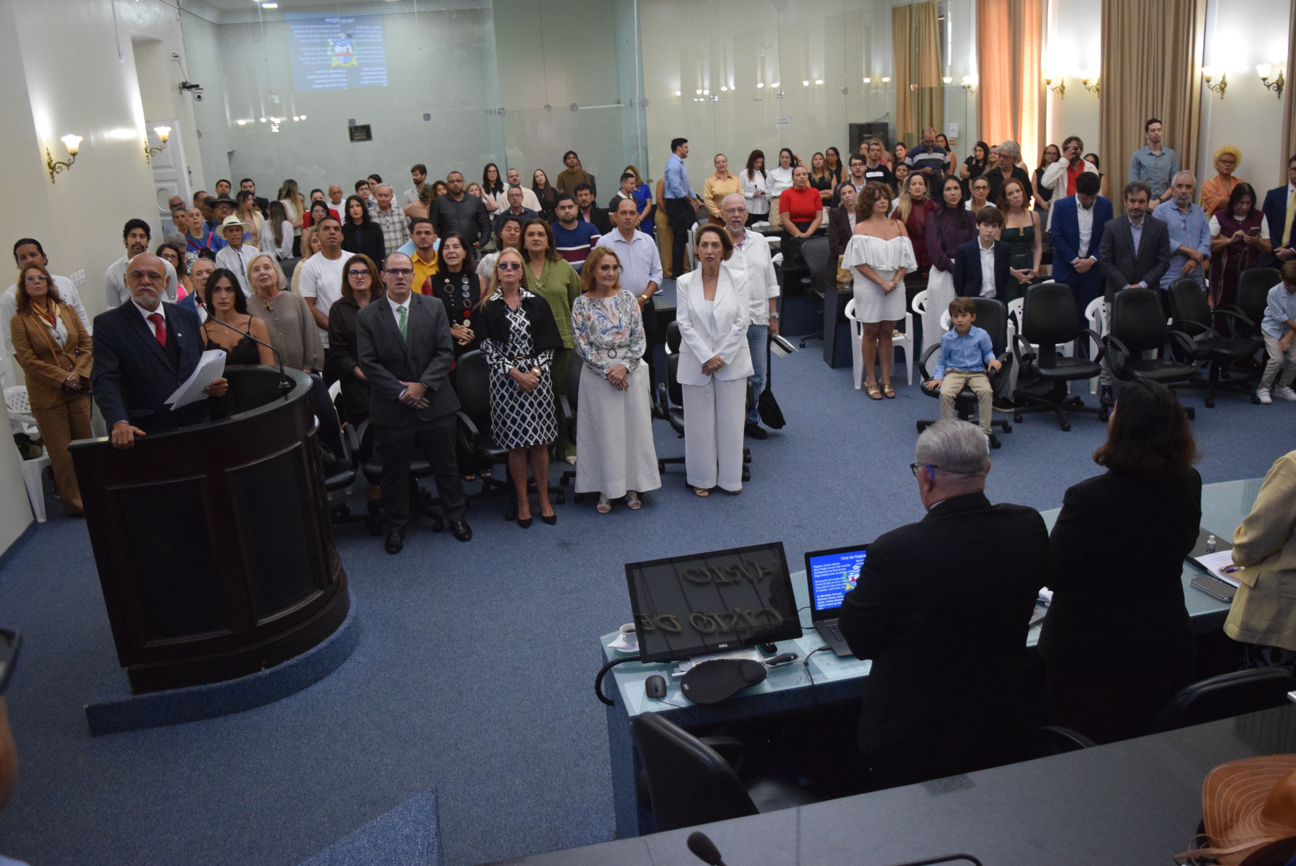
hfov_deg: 61.9
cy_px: 433
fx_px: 1081
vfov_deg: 43.7
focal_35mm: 30
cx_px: 648
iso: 3200
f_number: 3.8
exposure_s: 1/200
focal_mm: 20
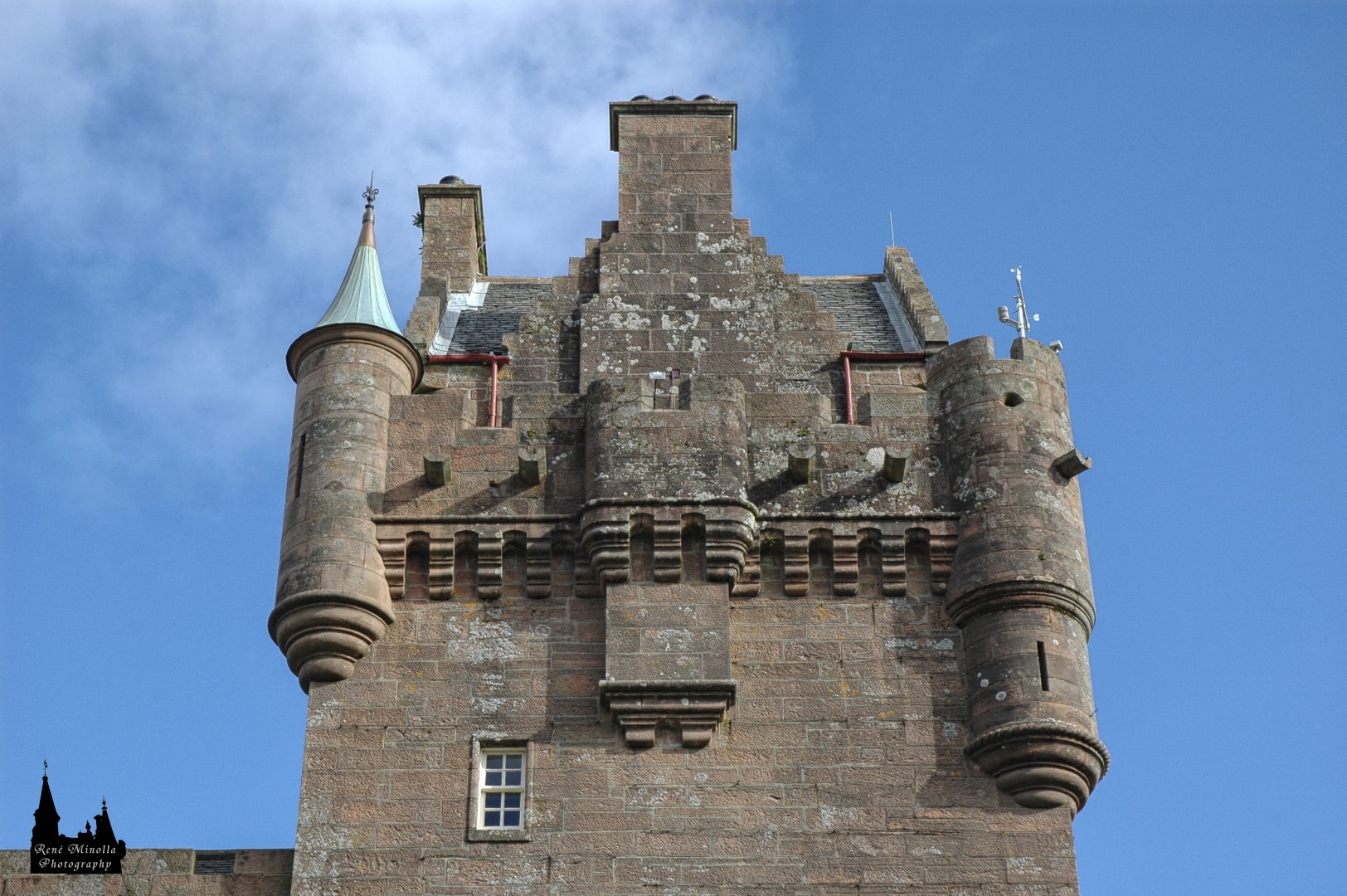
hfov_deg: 29.3
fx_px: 2580
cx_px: 674
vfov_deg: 19.7
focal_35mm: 69
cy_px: 448
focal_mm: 46
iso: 200
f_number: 8
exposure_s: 1/250
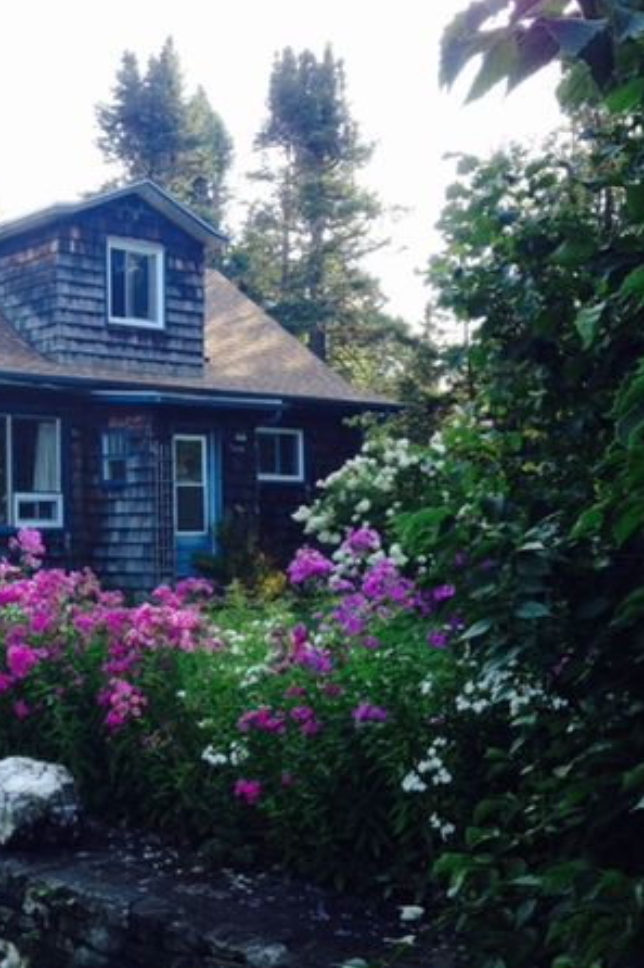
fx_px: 1316
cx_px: 30
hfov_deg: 26.3
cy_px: 482
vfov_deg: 40.4
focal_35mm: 49
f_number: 2.4
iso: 50
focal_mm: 4.28
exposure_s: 1/214
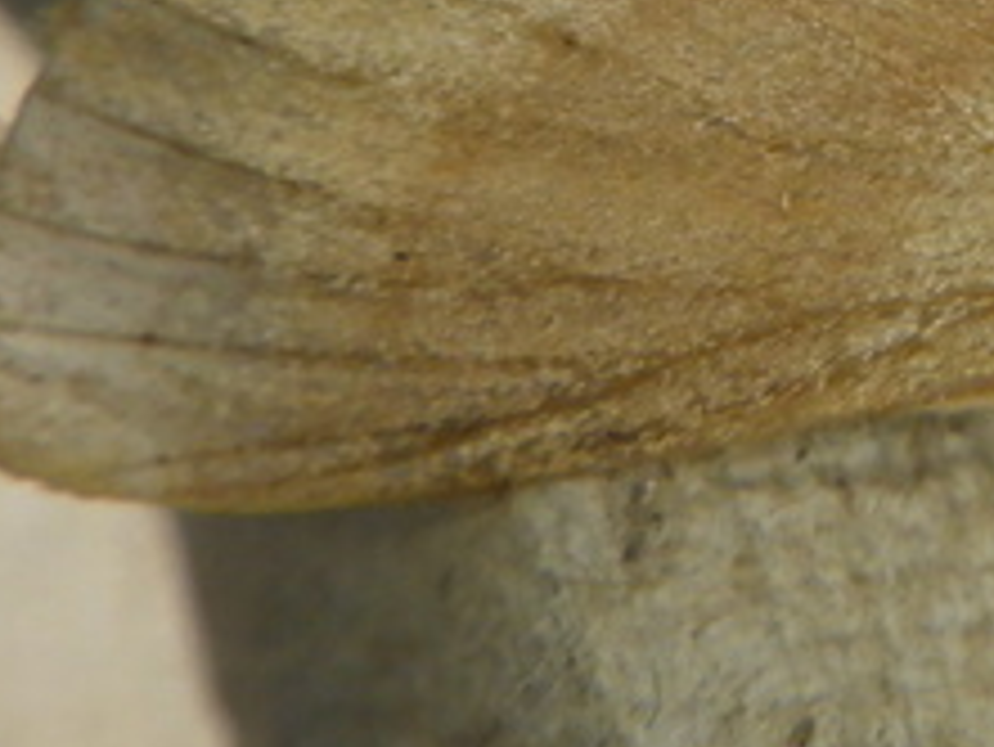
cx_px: 1039
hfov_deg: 15.8
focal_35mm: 122
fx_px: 3505
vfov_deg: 11.9
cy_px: -130
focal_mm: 6.1
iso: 250
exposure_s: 1/3200
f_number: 4.6
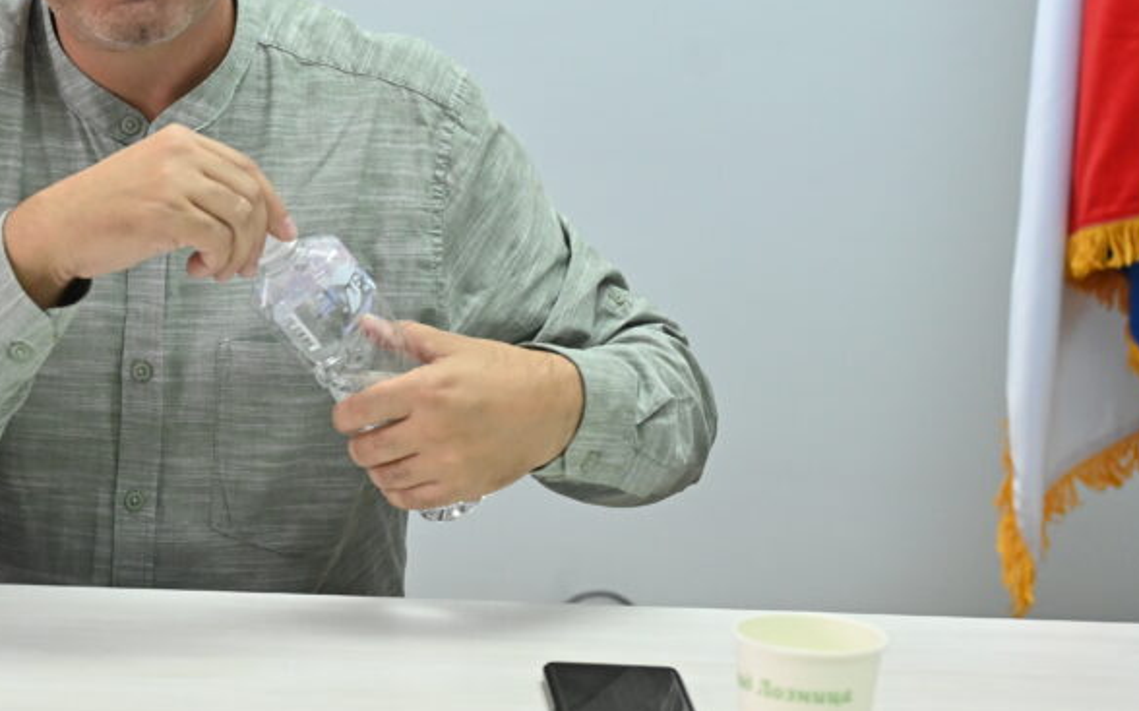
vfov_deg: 11.9
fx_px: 3413
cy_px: 158
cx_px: 172
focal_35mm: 110
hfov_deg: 18.7
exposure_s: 1/400
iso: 2500
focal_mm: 62
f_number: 4
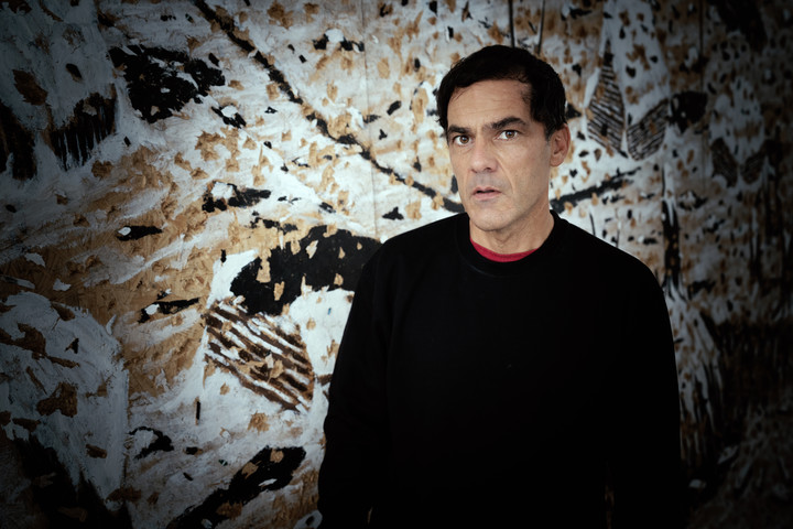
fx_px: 771
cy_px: 264
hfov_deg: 54.4
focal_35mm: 35
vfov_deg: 37.9
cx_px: 396
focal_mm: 35
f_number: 3.2
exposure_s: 1/125
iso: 800
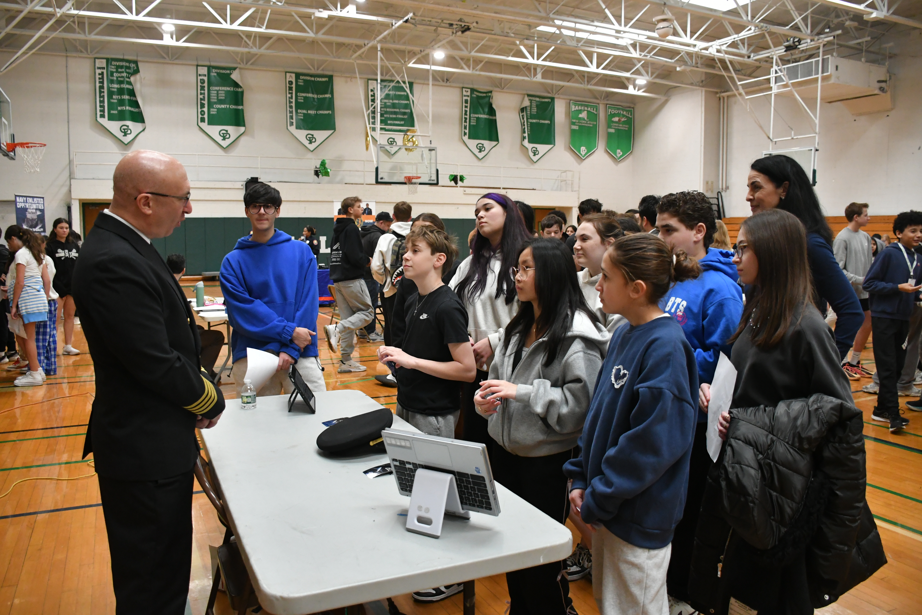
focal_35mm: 27
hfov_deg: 67.4
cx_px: 461
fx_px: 691
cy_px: 308
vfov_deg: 47.9
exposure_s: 1/500
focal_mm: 18
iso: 2800
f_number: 3.5
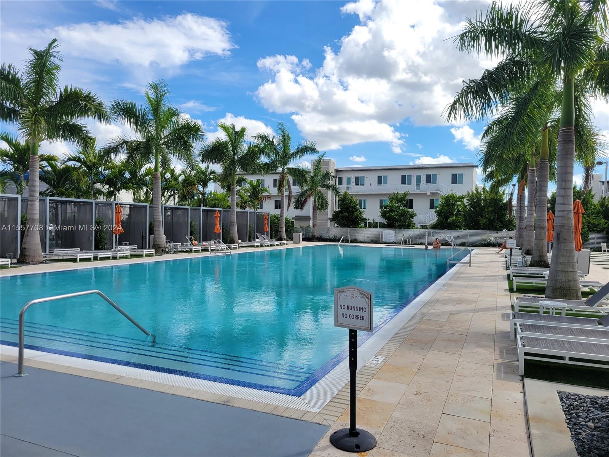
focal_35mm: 26
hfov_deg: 67.3
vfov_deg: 53.1
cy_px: 228
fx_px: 457
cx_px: 304
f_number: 1.8
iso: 40
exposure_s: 1/2397
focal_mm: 5.4
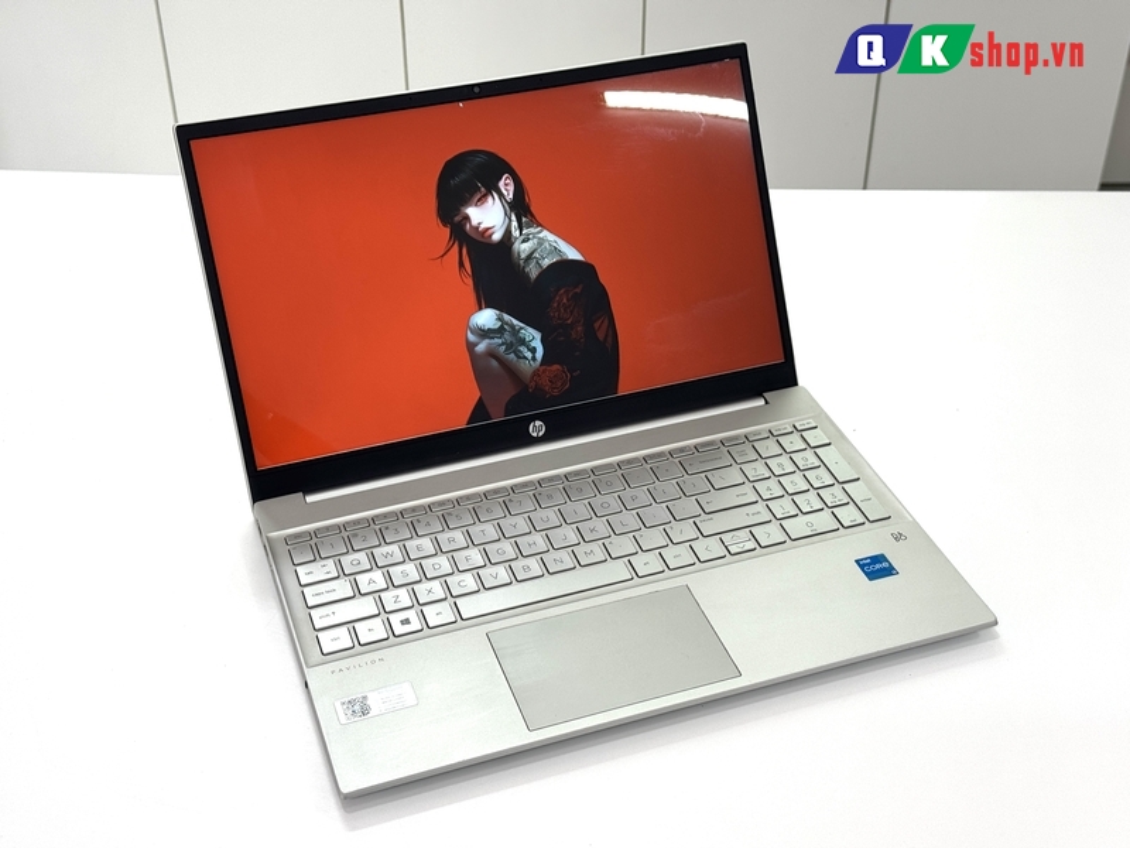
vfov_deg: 30.3
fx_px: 1567
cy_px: 424
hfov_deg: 39.7
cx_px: 565
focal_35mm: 48
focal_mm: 6.76
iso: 50
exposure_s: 1/121
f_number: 1.78
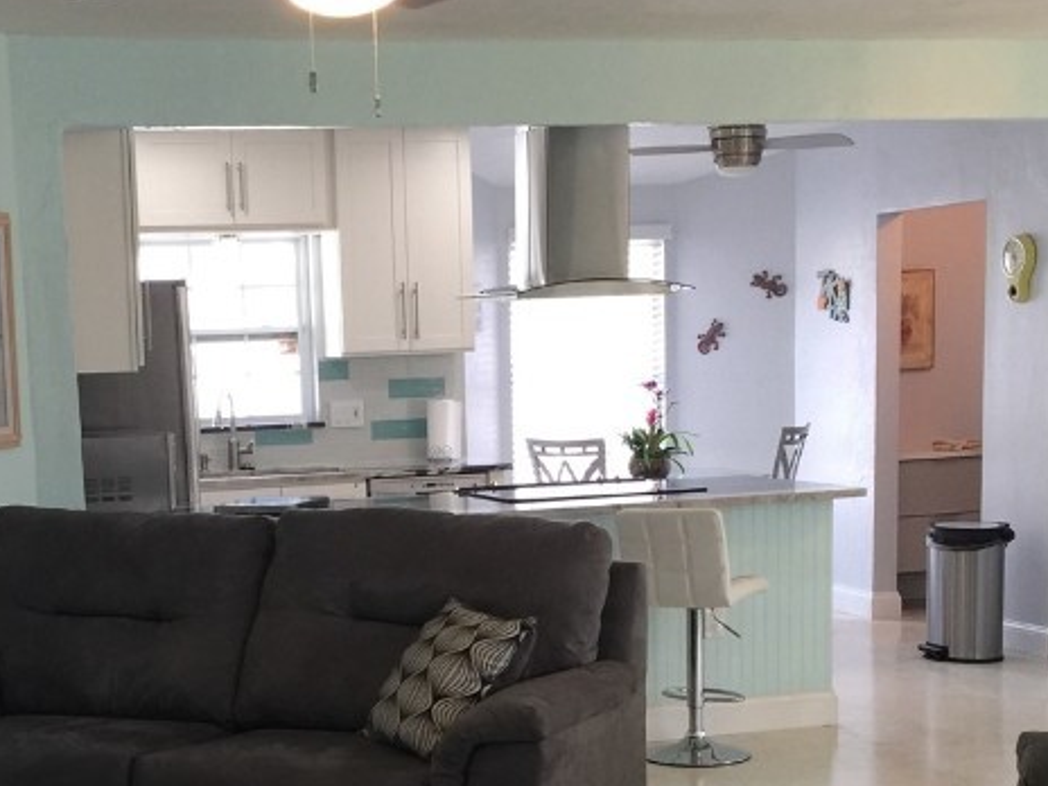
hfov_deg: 30.0
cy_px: 678
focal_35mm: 64
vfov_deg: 22.5
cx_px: 334
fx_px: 1938
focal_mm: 4.15
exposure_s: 1/30
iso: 50
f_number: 2.2
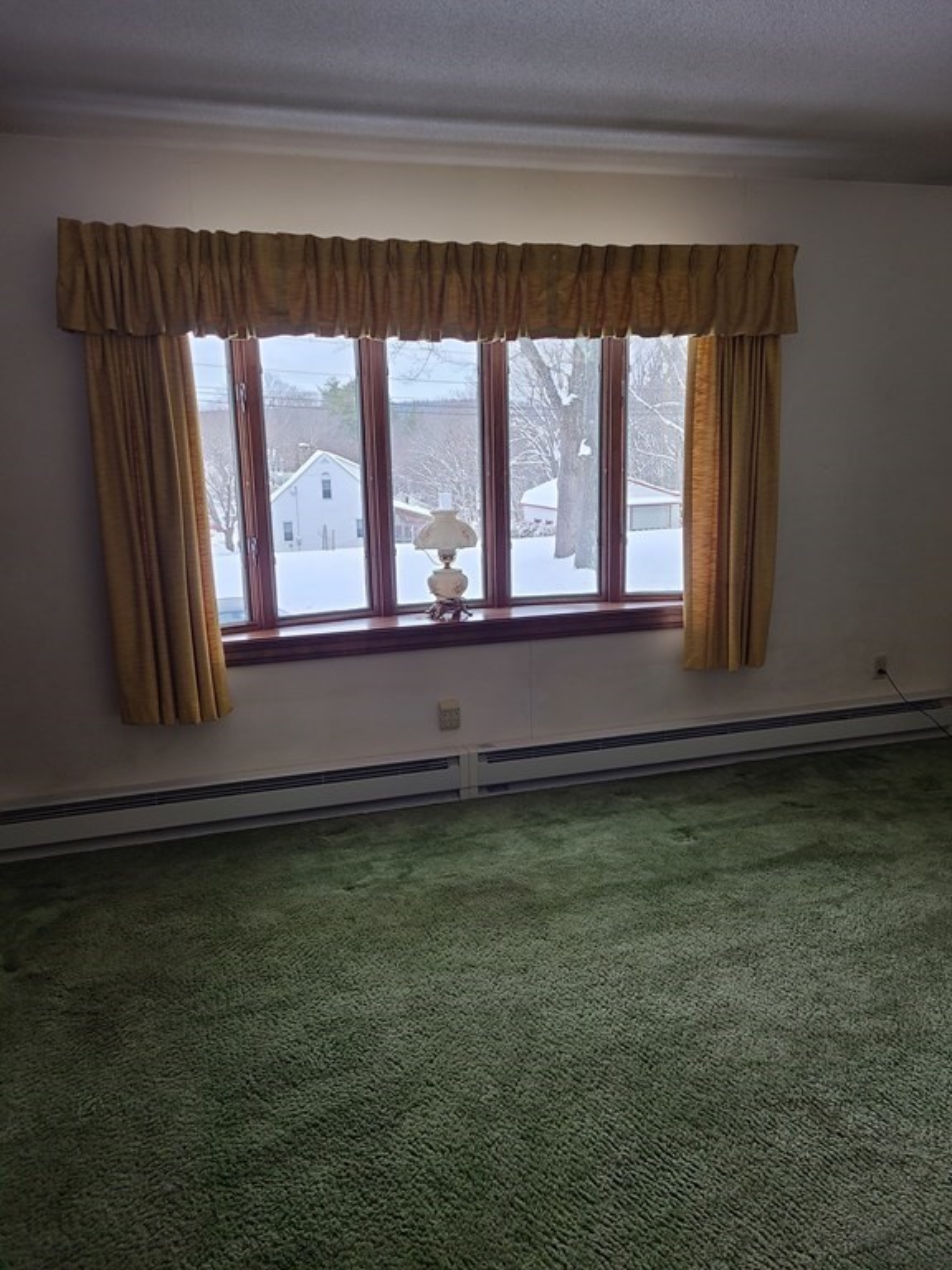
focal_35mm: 26
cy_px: 635
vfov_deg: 67.3
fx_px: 953
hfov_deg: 53.1
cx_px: 476
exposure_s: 1/110
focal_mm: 5.4
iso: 64
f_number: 1.8
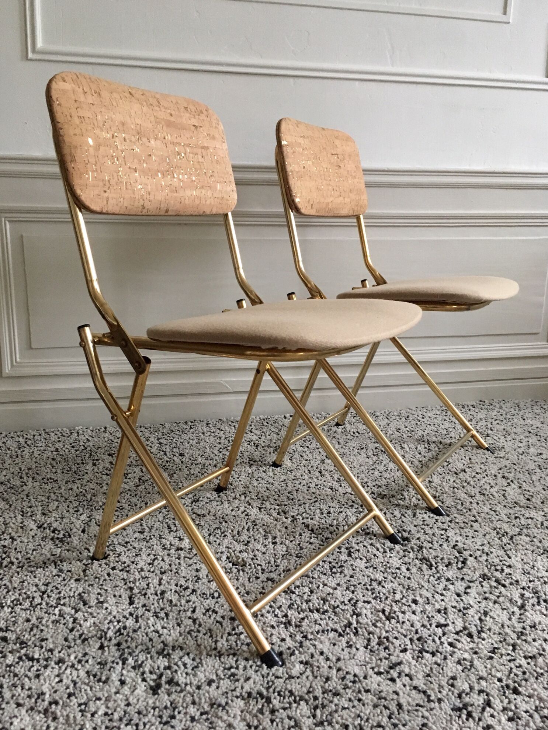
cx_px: 274
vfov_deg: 61.6
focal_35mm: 29
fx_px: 612
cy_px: 365
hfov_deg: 48.2
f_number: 2.2
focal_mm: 4.15
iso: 200
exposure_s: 1/20
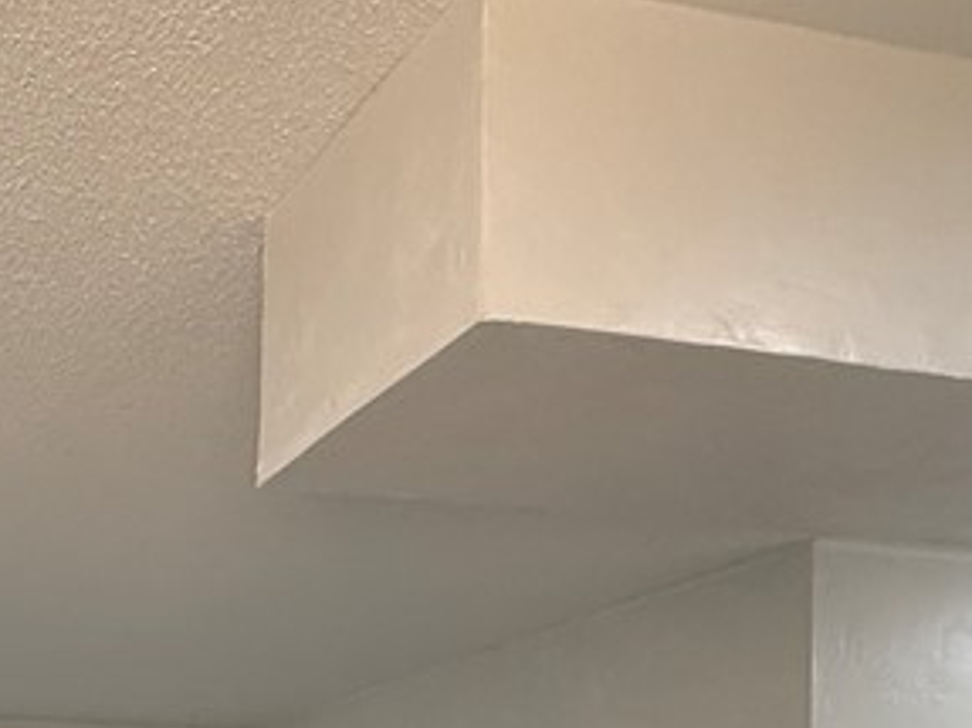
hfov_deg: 34.3
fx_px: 1403
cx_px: -30
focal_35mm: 50
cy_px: 921
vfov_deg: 25.4
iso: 250
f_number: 2.2
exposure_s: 1/120
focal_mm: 2.22
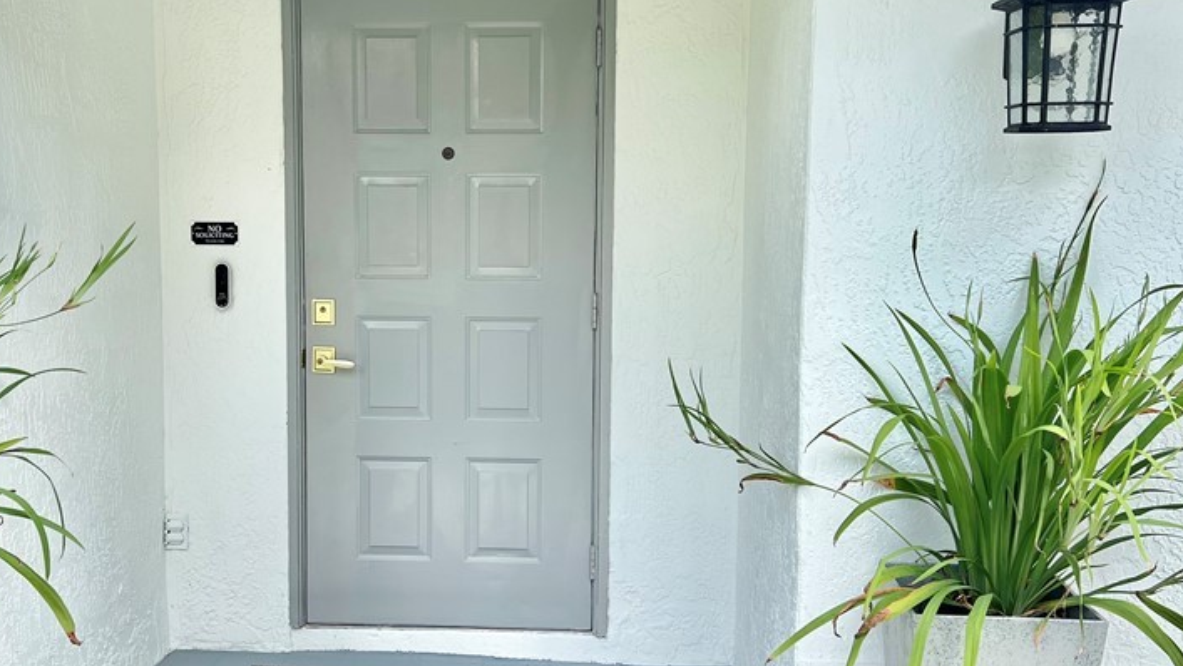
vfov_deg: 29.0
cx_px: 510
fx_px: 1286
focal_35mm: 41
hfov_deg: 49.2
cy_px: 360
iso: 50
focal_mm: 5.7
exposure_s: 1/1048
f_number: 1.5
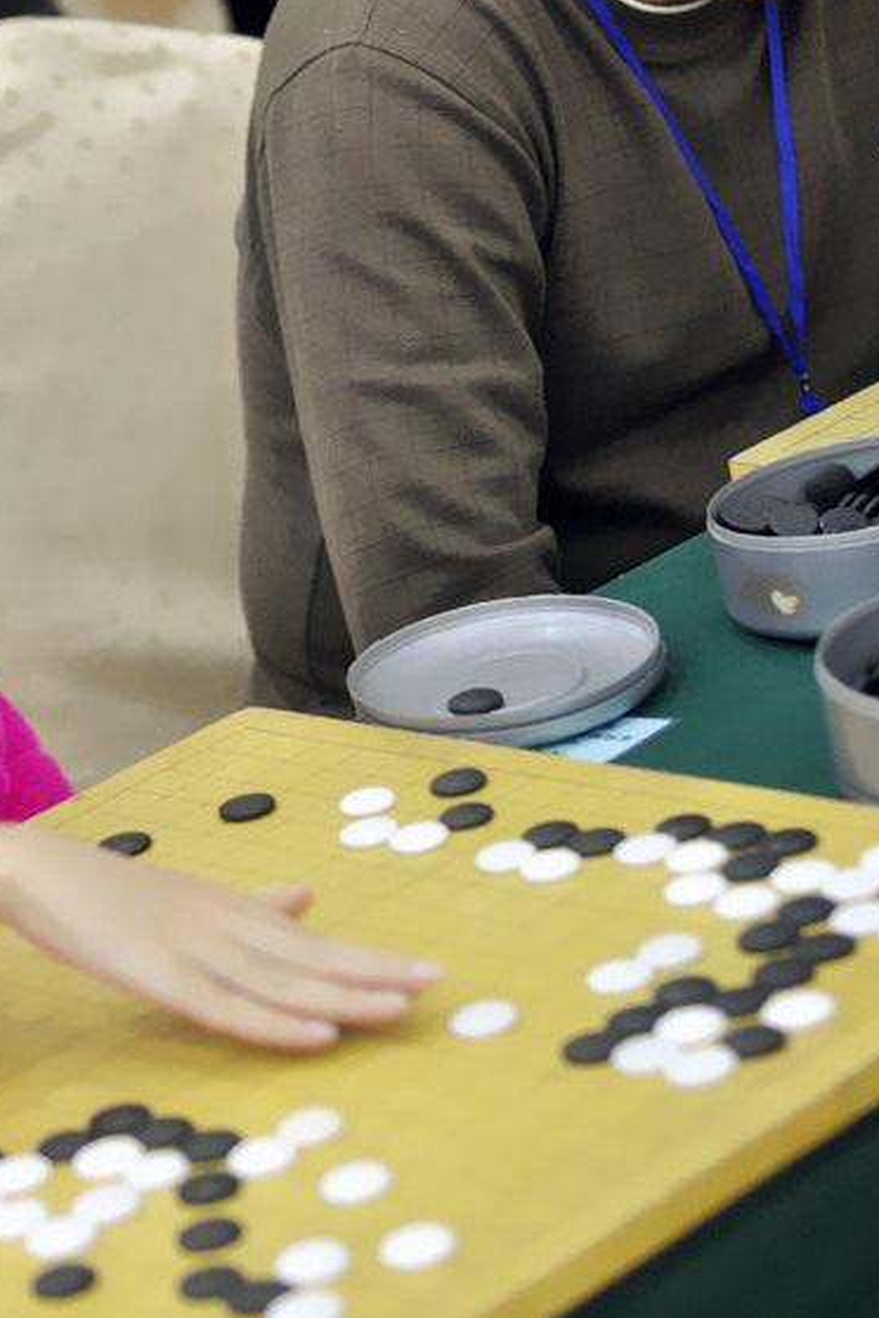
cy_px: 657
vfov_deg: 17.9
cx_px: 5
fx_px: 4175
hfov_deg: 11.9
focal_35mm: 114
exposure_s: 1/60
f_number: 2.8
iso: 1000
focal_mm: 50
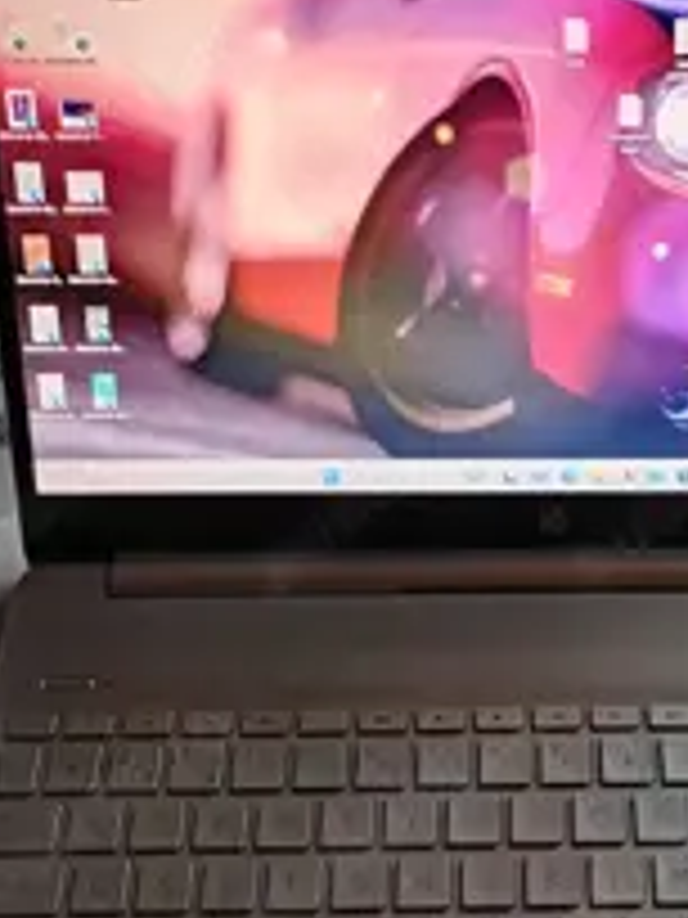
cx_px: 558
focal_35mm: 47
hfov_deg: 30.1
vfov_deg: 40.3
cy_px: 549
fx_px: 1246
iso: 1344
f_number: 1.7
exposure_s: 1/25
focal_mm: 5.31
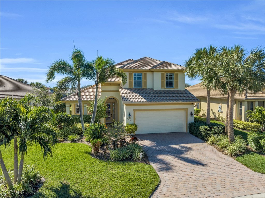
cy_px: 99
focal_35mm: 24
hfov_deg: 71.6
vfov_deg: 56.7
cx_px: 132
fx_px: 184
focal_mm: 12.29
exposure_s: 1/800
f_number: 4
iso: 100
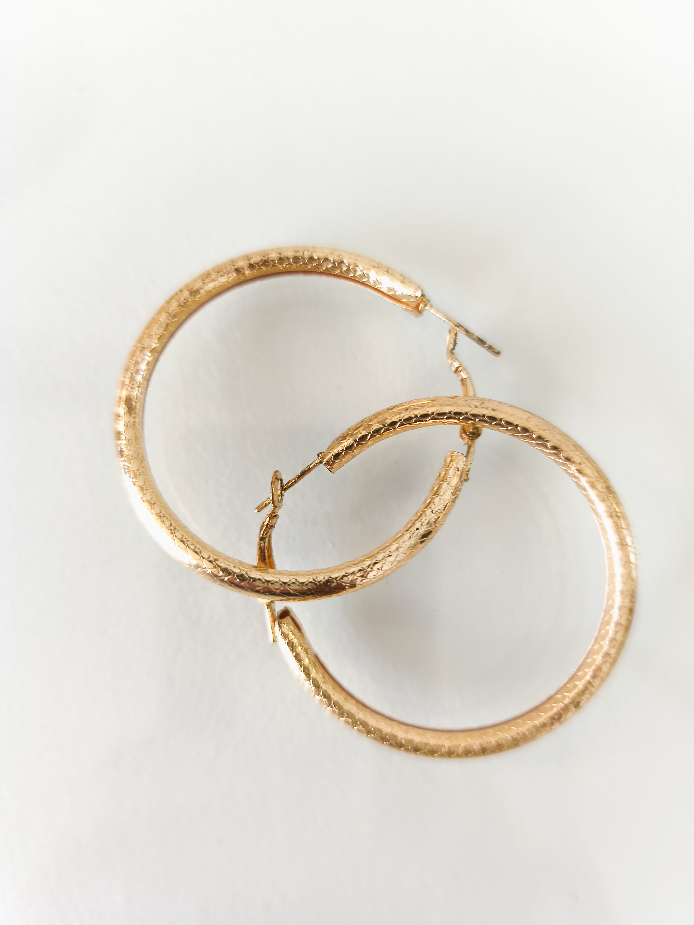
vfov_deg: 73.9
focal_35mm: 23
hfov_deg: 58.9
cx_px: 347
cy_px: 462
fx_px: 615
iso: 50
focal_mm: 6.14
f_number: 1.65
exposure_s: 1/30
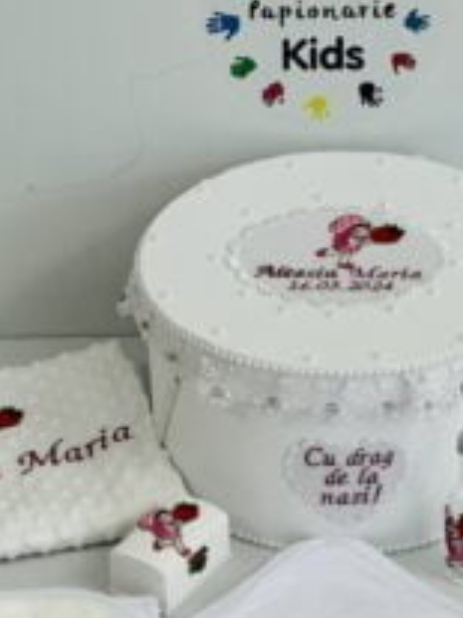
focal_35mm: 149
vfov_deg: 13.2
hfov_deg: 9.9
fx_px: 2660
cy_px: 514
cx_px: 296
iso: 100
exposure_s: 1/100
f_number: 2.8
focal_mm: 9
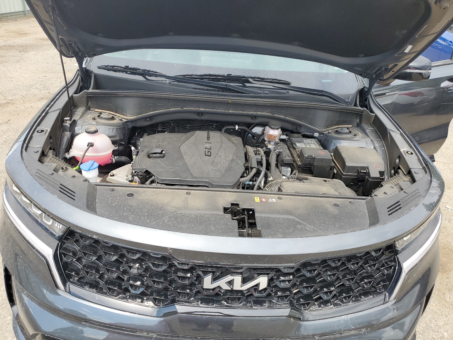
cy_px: 170
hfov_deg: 67.3
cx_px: 226
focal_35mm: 26
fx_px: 340
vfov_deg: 53.1
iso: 50
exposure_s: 1/714
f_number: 1.5
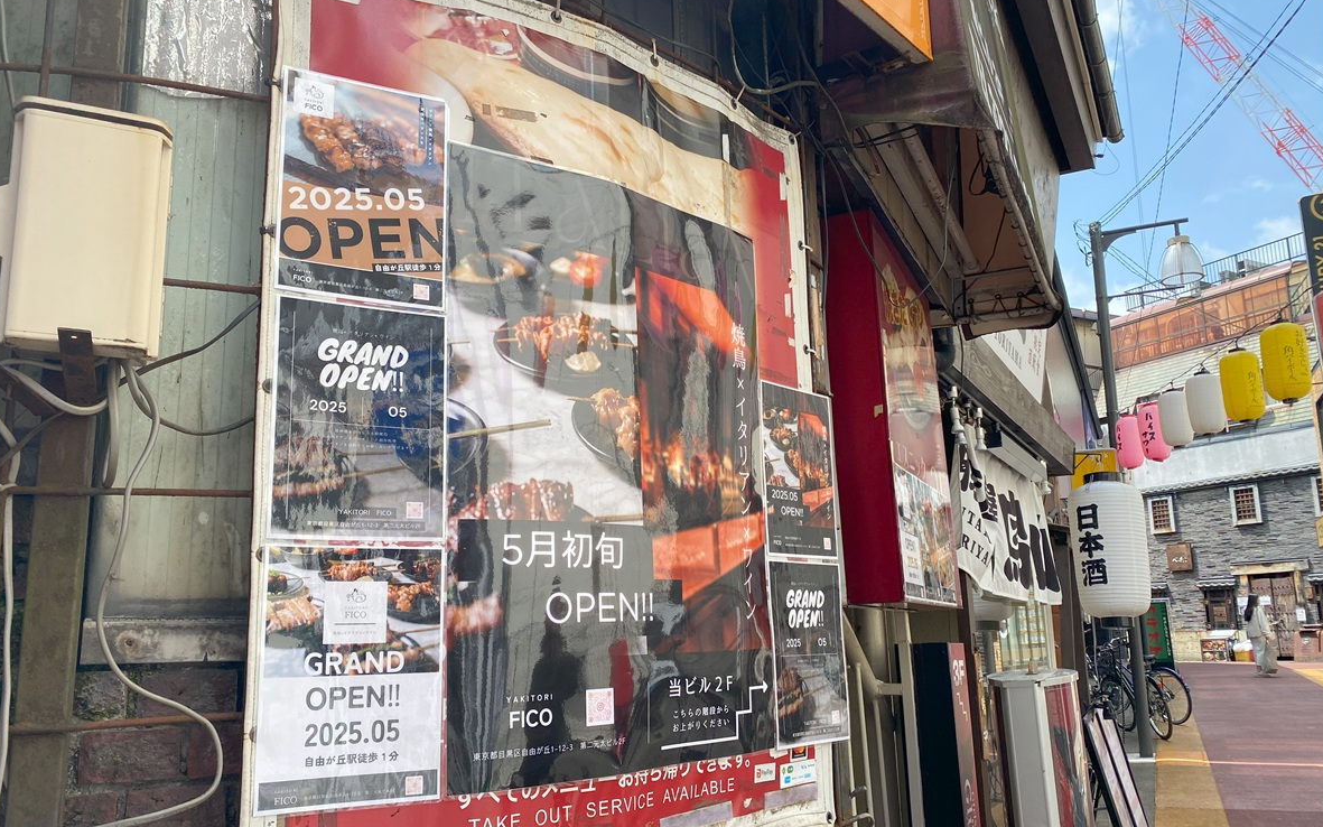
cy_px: 435
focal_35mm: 28
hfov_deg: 66.5
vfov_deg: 44.5
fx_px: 1010
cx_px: 660
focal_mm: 4.25
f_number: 1.8
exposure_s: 1/666
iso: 32
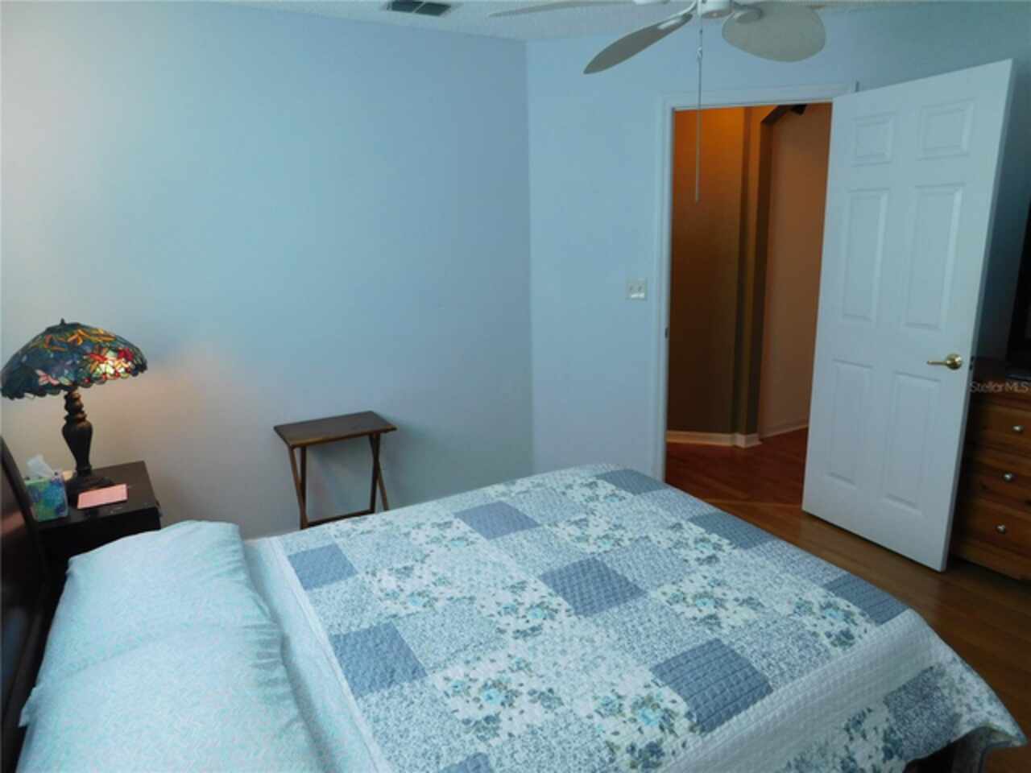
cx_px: 516
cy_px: 386
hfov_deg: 73.9
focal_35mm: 23
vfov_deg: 58.9
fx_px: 685
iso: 125
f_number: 3
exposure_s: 1/30
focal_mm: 4
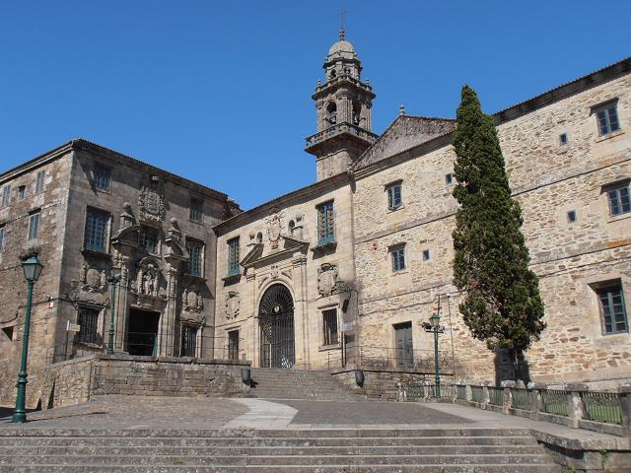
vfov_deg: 32.9
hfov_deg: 42.9
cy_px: 236
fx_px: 802
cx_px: 316
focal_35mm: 44
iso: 80
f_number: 4.2
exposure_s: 1/1000
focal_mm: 7.87
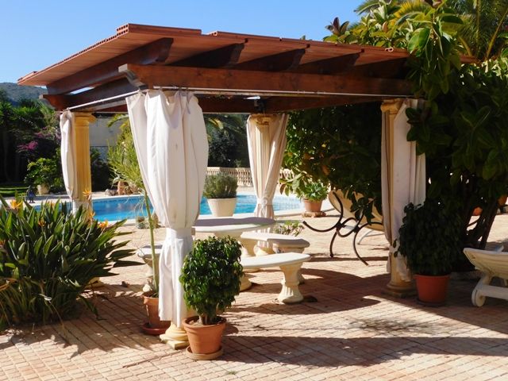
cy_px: 190
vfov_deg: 36.0
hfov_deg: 46.8
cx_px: 254
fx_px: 587
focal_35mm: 40
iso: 125
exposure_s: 1/1250
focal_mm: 7.1
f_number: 3.6
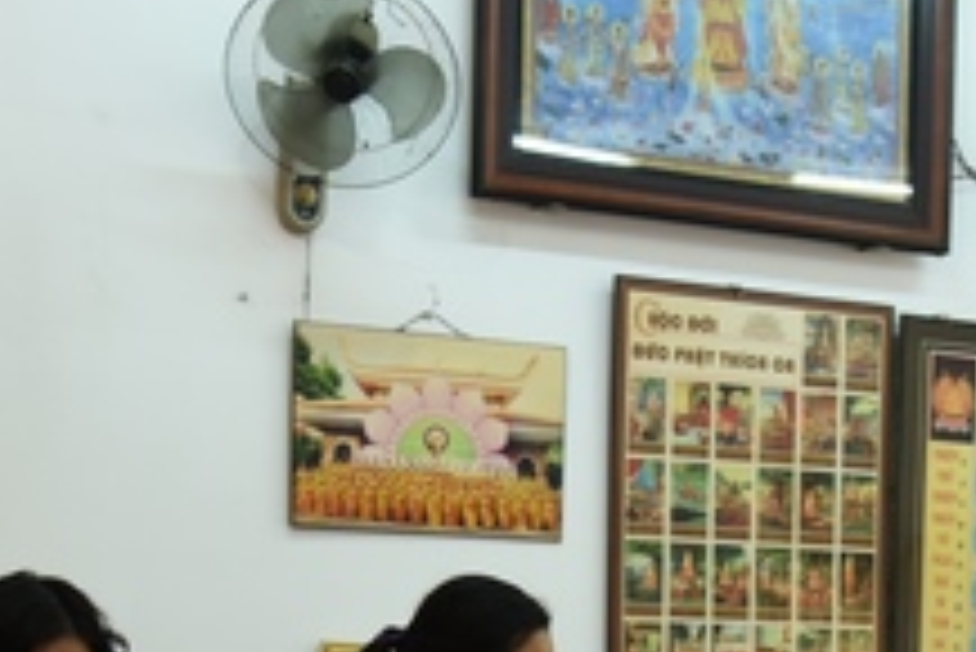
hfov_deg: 24.1
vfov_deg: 15.3
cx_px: 598
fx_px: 2279
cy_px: 908
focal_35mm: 84
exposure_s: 1/60
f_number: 4
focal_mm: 28
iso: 900
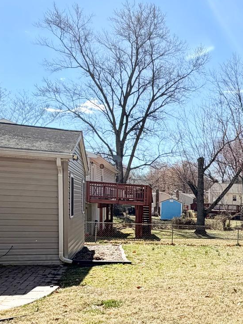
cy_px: 235
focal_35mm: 39
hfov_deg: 31.7
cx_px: 279
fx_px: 365
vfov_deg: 46.5
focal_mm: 2.22
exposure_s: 1/770
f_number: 2.2
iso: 25
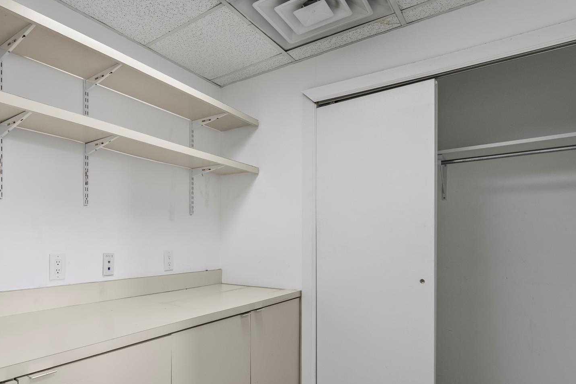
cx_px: 190
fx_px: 320
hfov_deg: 81.0
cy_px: 238
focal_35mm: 20
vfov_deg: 61.2
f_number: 8
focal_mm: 14
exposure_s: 1/2.5
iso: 100
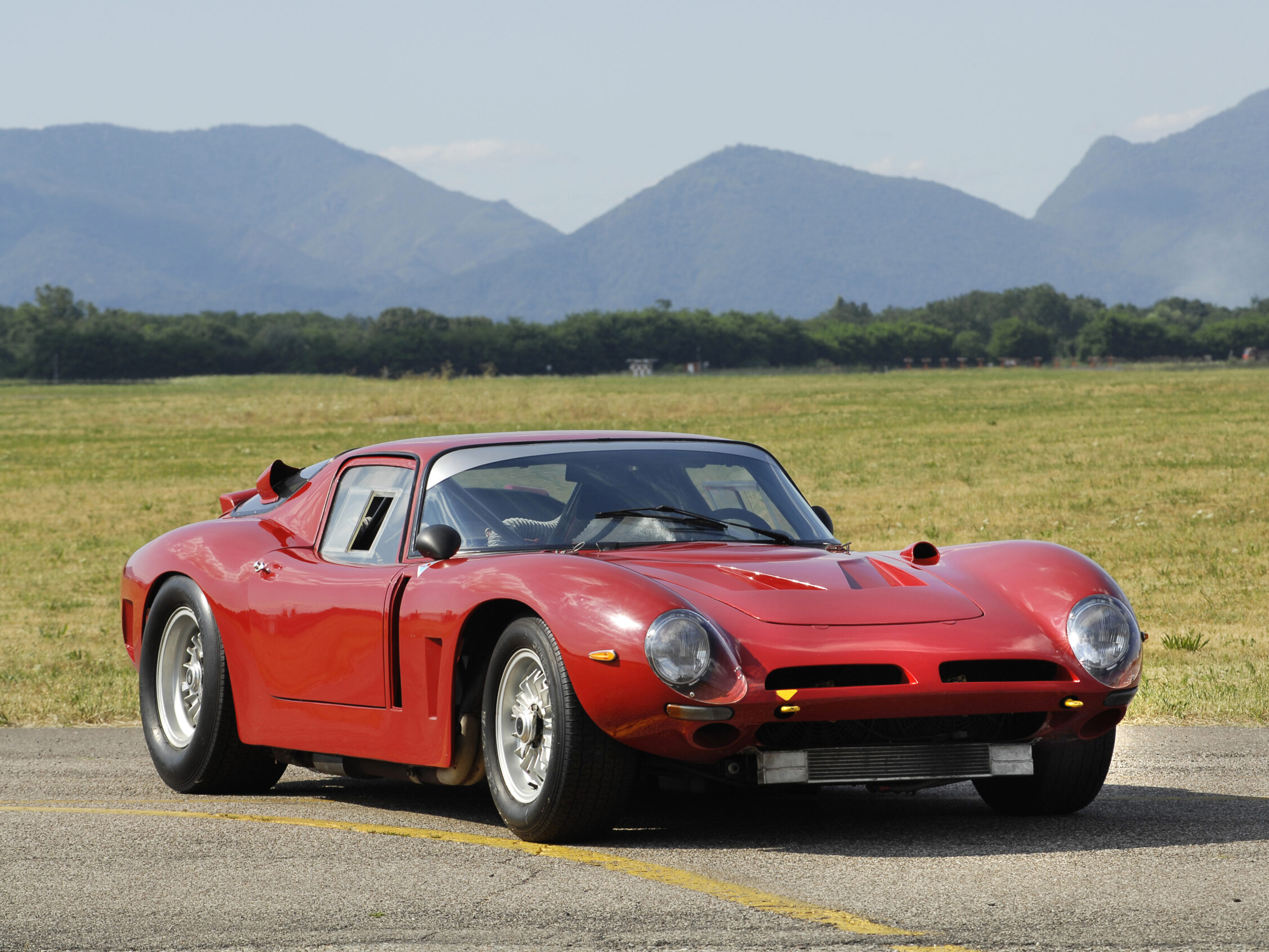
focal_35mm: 205
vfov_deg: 7.3
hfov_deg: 9.7
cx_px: 667
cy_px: 474
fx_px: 7498
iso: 100
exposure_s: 1/180
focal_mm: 125
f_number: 9
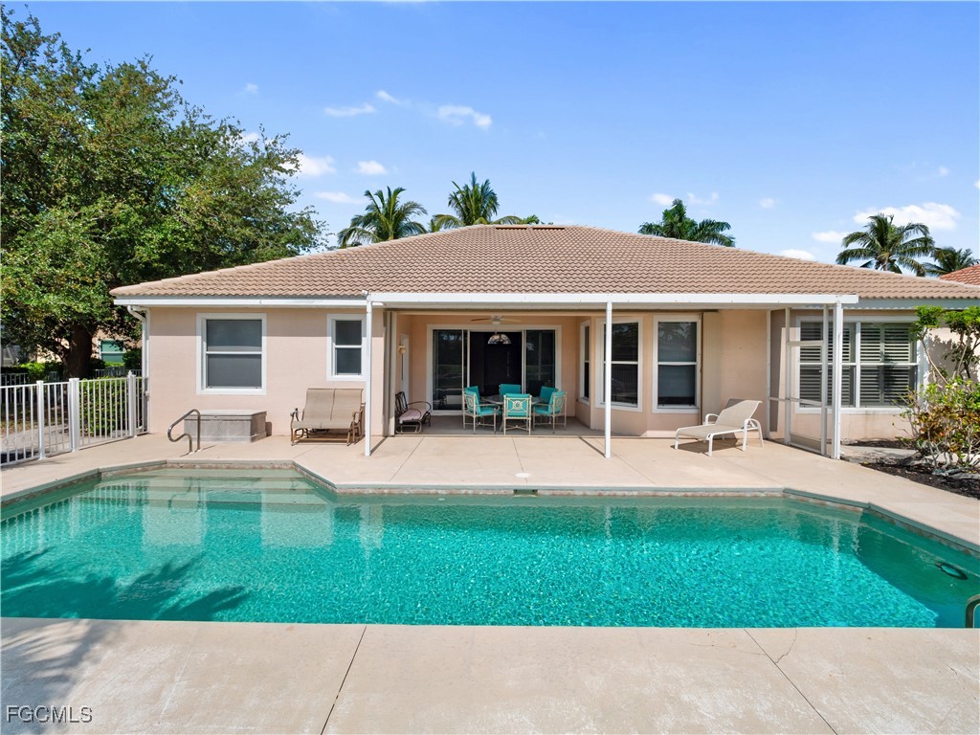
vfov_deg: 85.7
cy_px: 368
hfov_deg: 102.1
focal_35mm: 14
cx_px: 490
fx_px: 396
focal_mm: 7
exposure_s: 1/1250
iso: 200
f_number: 7.1
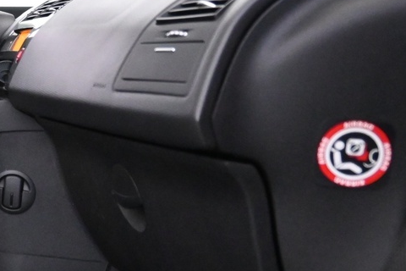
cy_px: 133
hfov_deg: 21.9
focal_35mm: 81
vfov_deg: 16.9
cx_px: -157
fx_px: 913
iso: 3600
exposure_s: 1/25
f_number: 3.5
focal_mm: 16
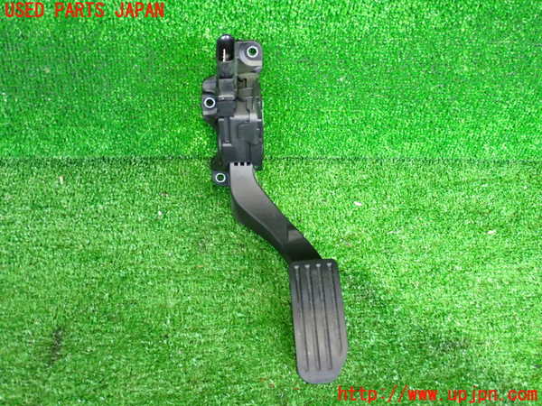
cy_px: 203
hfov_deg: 49.0
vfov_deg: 37.7
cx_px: 271
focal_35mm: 38
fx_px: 595
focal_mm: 6.83
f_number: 2.7
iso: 800
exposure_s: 1/30
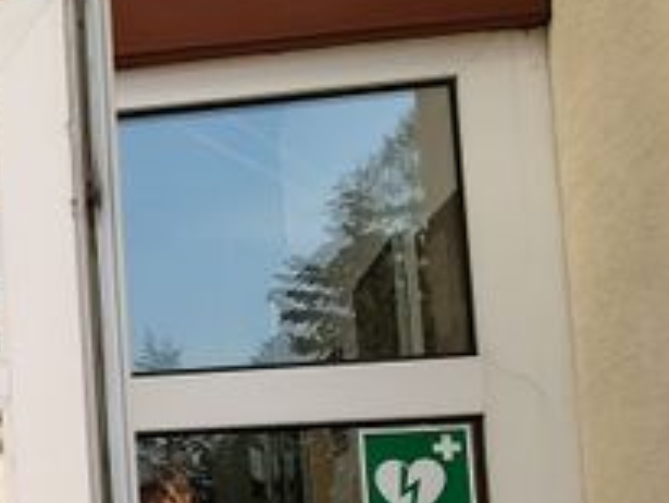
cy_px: 412
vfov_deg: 16.5
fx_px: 1721
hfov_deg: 19.5
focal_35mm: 89
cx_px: -297
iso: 50
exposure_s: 1/11569
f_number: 1.75
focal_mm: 5.25
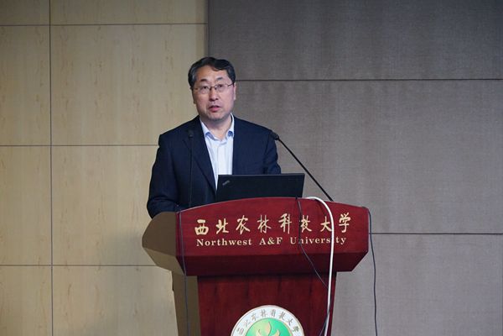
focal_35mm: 132
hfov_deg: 15.5
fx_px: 1844
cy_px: 168
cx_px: 252
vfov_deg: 10.4
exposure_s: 1/60
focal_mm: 132
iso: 6400
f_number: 6.3
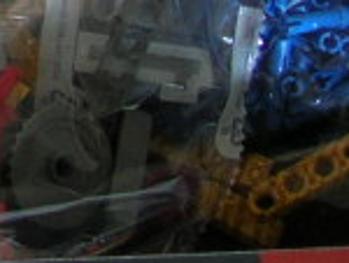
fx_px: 2615
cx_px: -672
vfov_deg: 5.4
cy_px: -503
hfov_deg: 6.9
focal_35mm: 259
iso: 64
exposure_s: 1/6.8
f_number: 2.8
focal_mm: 7.8
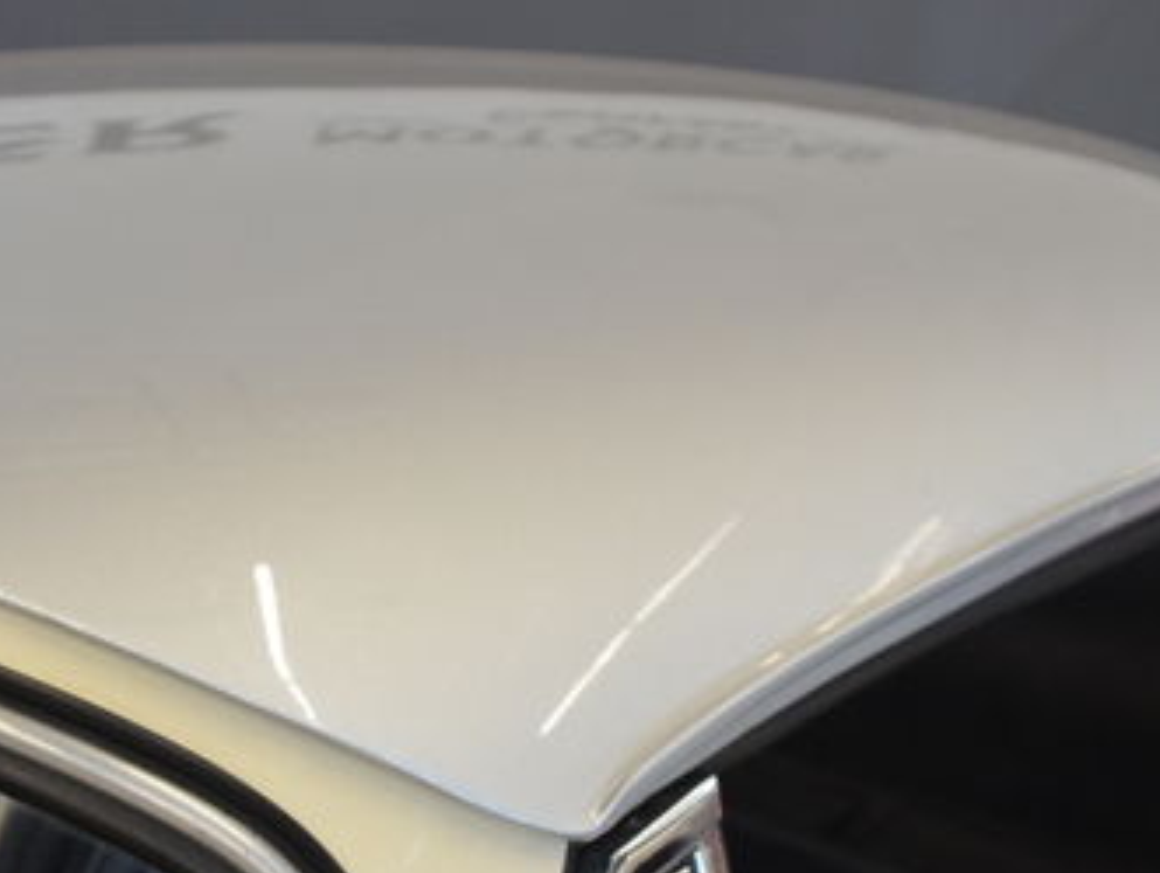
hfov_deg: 31.8
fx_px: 2013
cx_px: 357
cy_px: 740
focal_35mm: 60
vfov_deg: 24.0
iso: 1250
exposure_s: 1/30
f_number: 3.5
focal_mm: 18
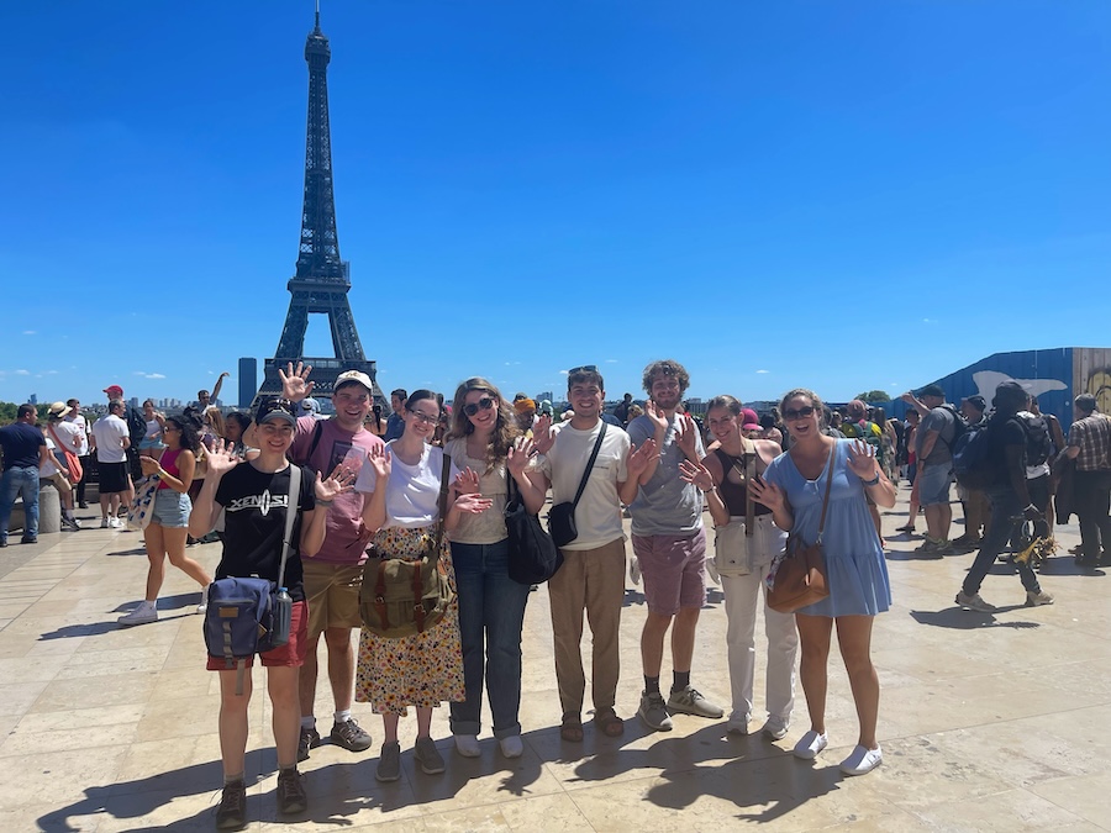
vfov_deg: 53.1
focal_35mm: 26
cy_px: 416
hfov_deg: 67.3
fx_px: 834
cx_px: 556
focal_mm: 5.1
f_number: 1.6
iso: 32
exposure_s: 1/4717
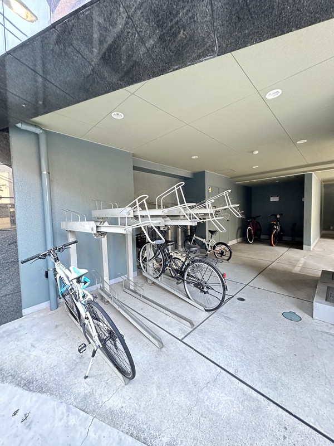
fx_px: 180
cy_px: 223
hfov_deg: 85.7
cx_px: 167
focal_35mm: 14
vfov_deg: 102.1
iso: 500
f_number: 2.2
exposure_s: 1/60
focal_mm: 2.22
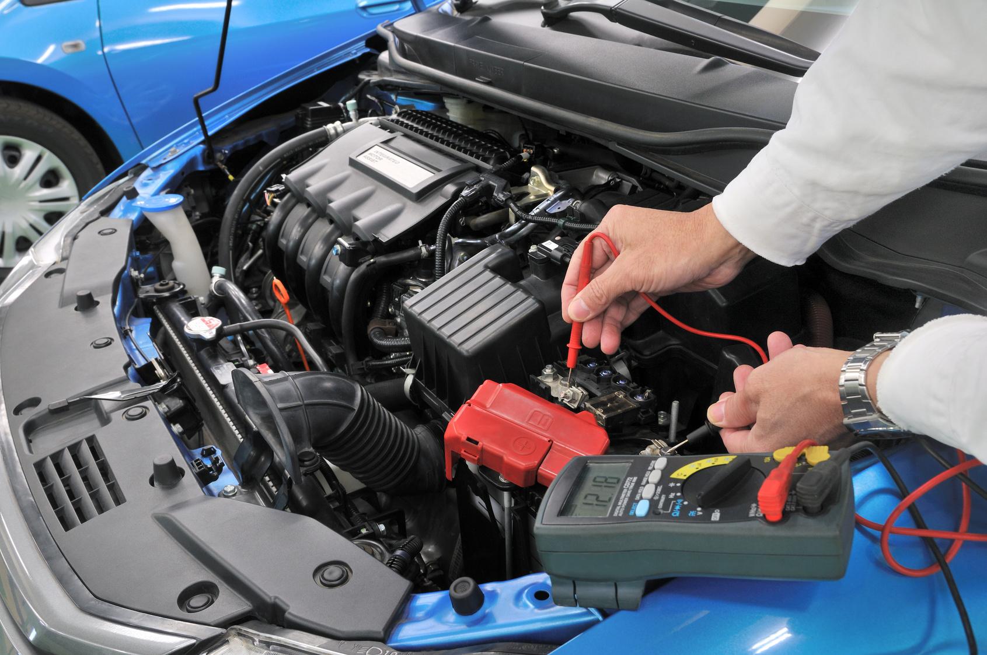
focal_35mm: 36
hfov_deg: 53.2
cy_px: 328
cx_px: 494
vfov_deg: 36.8
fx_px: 986
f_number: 8
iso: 200
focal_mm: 24
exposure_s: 1/4
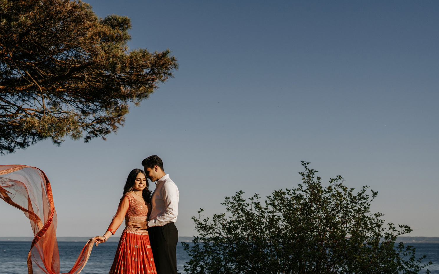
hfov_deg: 32.8
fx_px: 730
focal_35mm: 61
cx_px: 105
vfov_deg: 21.3
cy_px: 145
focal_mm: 35
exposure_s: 1/8000
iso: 160
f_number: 2.2
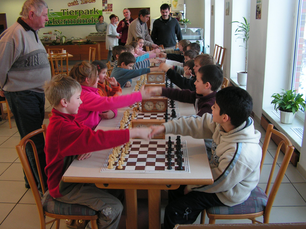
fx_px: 318
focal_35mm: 36
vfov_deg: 39.7
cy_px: 114
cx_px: 153
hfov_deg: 51.4
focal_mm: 6
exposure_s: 1/40
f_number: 3.2
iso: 100
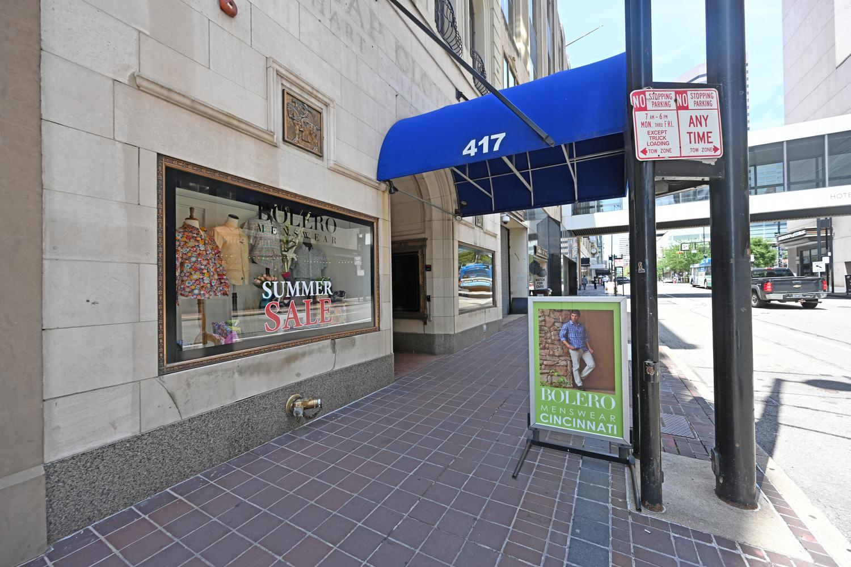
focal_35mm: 14
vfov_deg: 81.2
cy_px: 284
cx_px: 426
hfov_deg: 104.3
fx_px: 331
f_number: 5.6
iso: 200
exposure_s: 1/250
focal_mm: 14
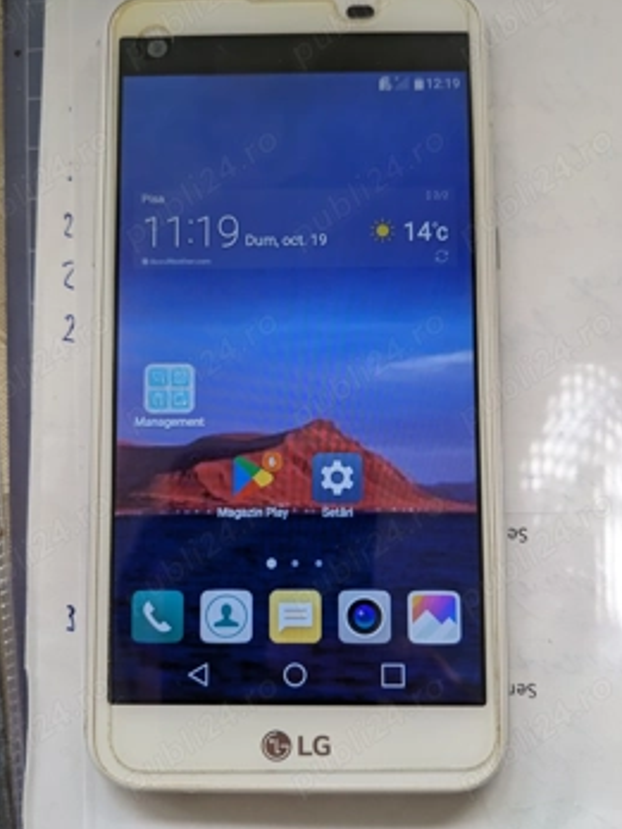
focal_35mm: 31
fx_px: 743
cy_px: 410
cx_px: 284
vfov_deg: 58.3
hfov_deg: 45.4
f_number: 1.73
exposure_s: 1/99.9
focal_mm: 4.38
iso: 83
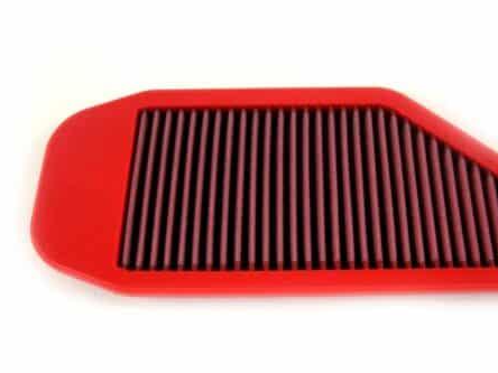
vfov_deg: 34.3
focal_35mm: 42
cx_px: 294
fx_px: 604
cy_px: 180
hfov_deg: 44.6
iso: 287
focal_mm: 5.7
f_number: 2.8
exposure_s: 1/51.4
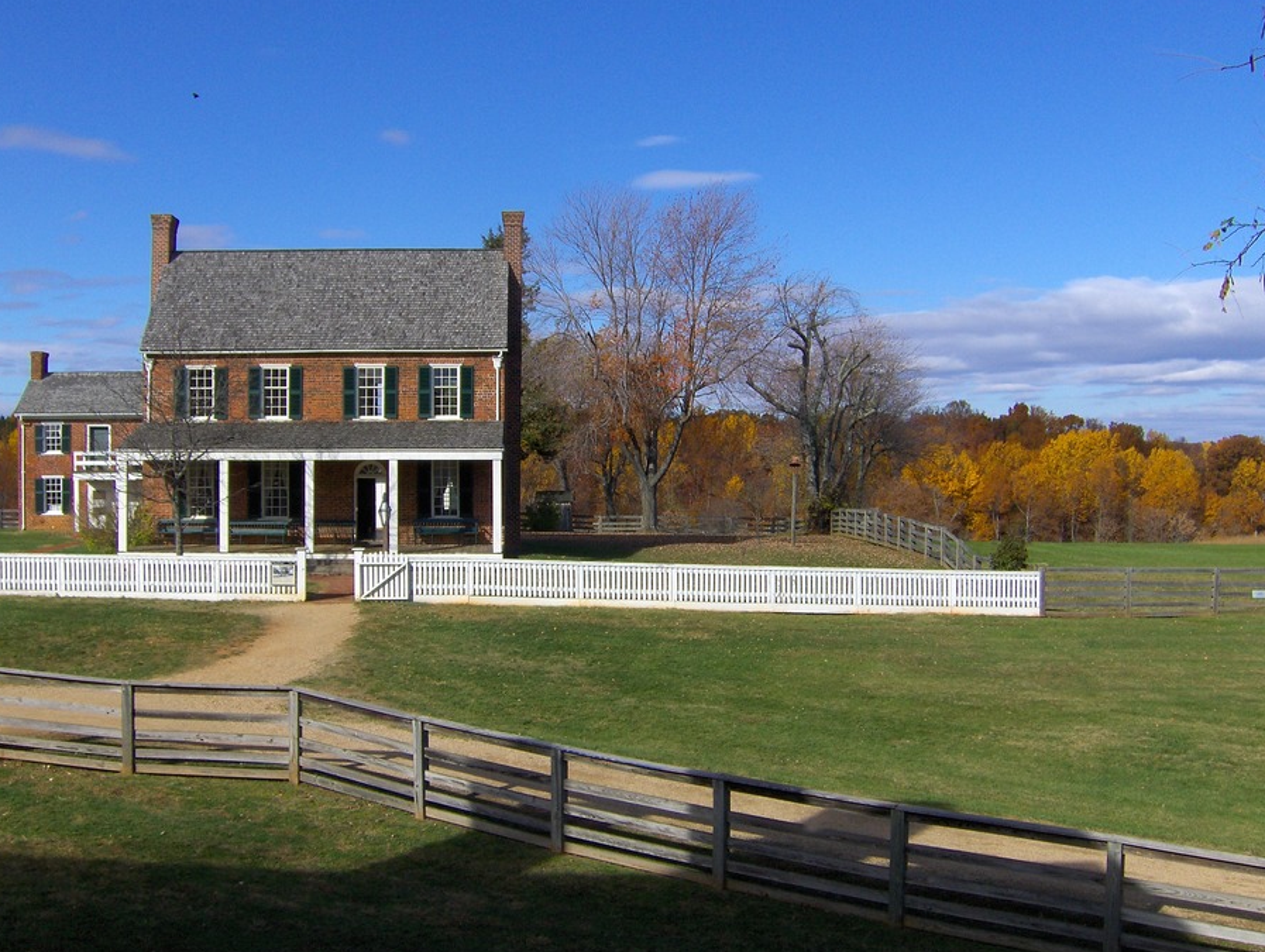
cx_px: 594
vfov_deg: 36.9
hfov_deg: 47.8
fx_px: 1427
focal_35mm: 39
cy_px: 440
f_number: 6.9
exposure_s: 1/581
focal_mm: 7.5
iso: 100
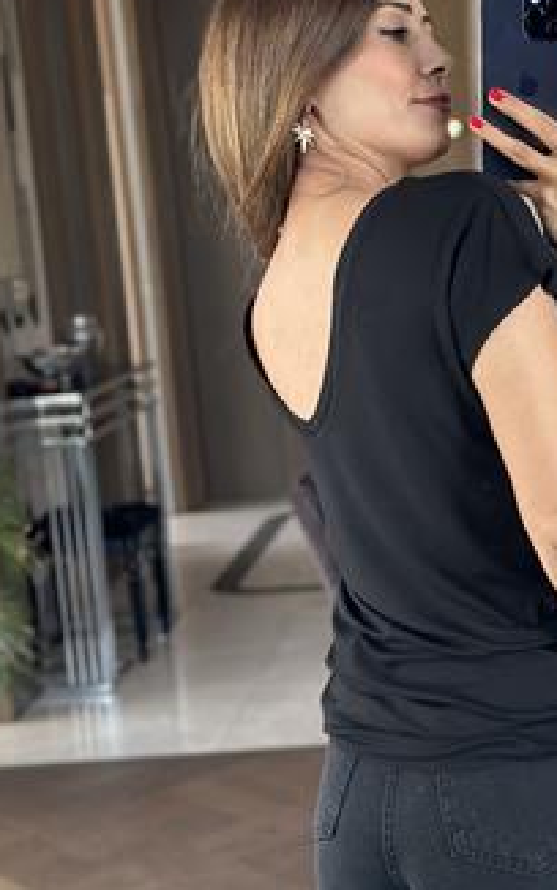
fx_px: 1917
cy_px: 429
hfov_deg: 16.3
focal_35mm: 79
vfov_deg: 26.1
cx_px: 489
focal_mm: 6.86
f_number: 1.78
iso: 160
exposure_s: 1/60
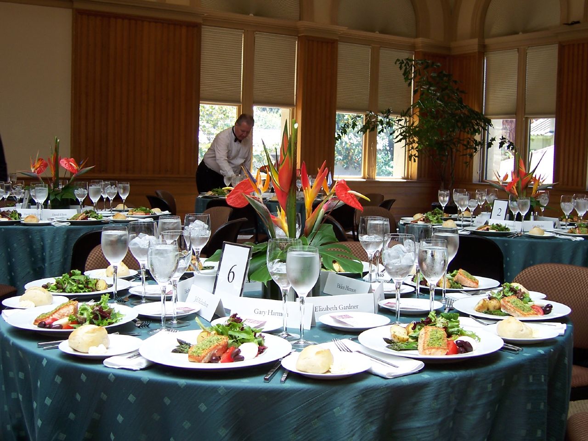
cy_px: 220
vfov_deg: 32.9
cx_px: 294
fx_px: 747
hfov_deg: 42.9
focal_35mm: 44
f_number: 3.3
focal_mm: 7.3
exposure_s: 1/45
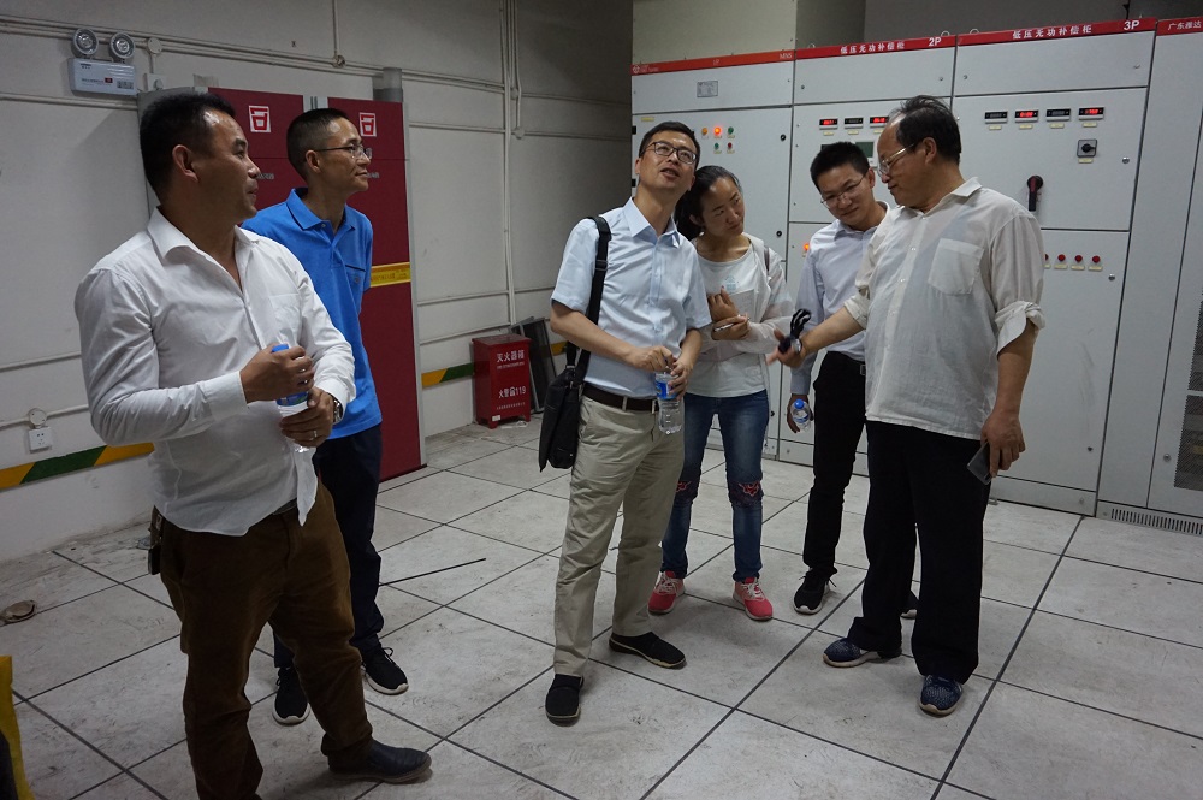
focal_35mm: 27
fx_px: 901
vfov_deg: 47.9
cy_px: 400
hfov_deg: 67.4
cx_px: 602
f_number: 4
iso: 1600
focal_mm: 18
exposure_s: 1/160
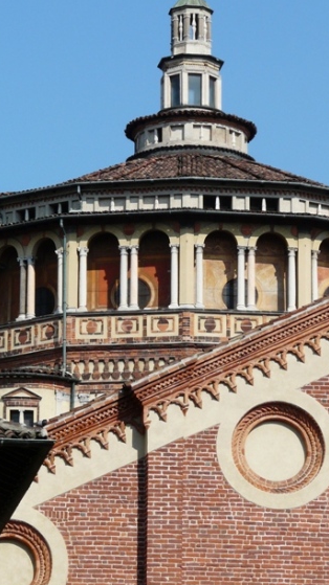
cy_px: 231
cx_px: 193
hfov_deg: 6.3
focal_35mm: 193
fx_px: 2996
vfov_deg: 11.2
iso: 100
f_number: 5.6
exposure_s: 1/500
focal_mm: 22.1
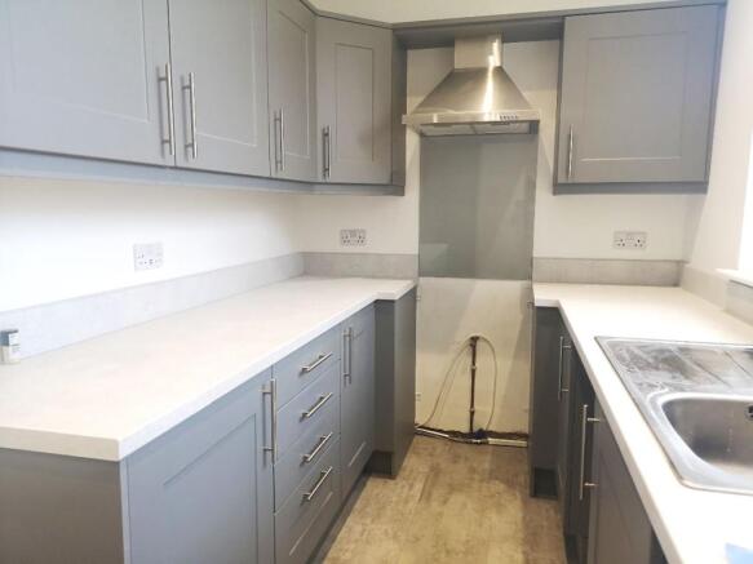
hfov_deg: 65.3
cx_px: 376
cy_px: 282
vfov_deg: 51.3
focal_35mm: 27
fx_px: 587
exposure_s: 1/50
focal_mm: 3.95
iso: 64
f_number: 1.8
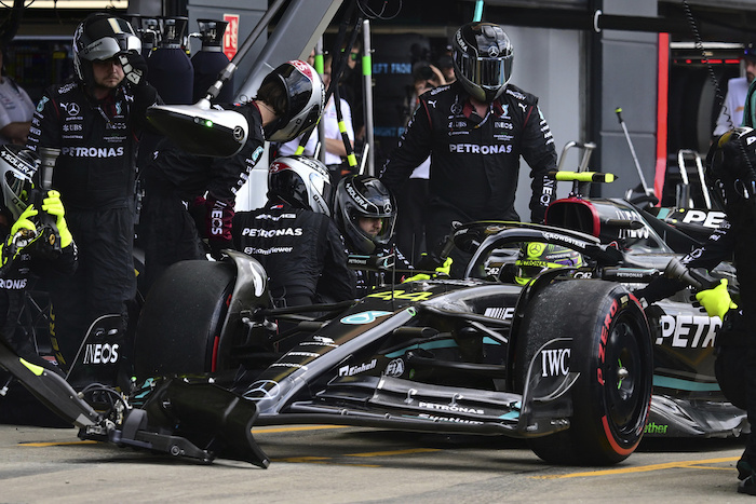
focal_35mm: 180
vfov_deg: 7.6
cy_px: 252
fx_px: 3781
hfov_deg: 11.4
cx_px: 378
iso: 720
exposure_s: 1/1000
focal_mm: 180
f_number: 4.8
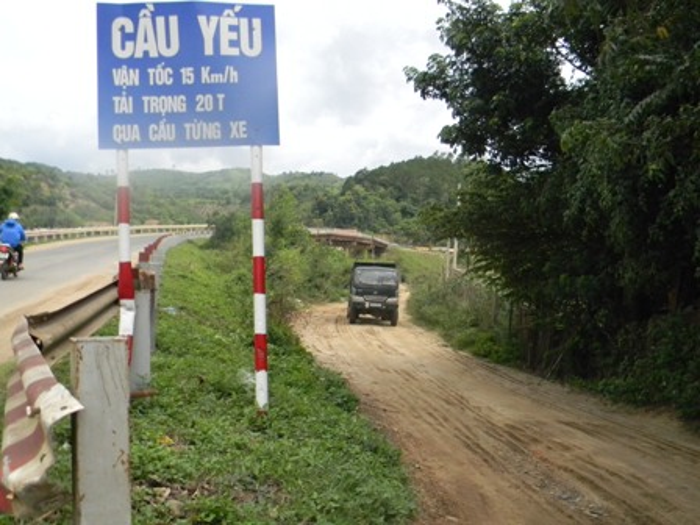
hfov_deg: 51.4
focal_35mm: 36
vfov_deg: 39.7
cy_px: 262
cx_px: 350
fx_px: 728
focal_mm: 6.4
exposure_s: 1/625
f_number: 7.4
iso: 400
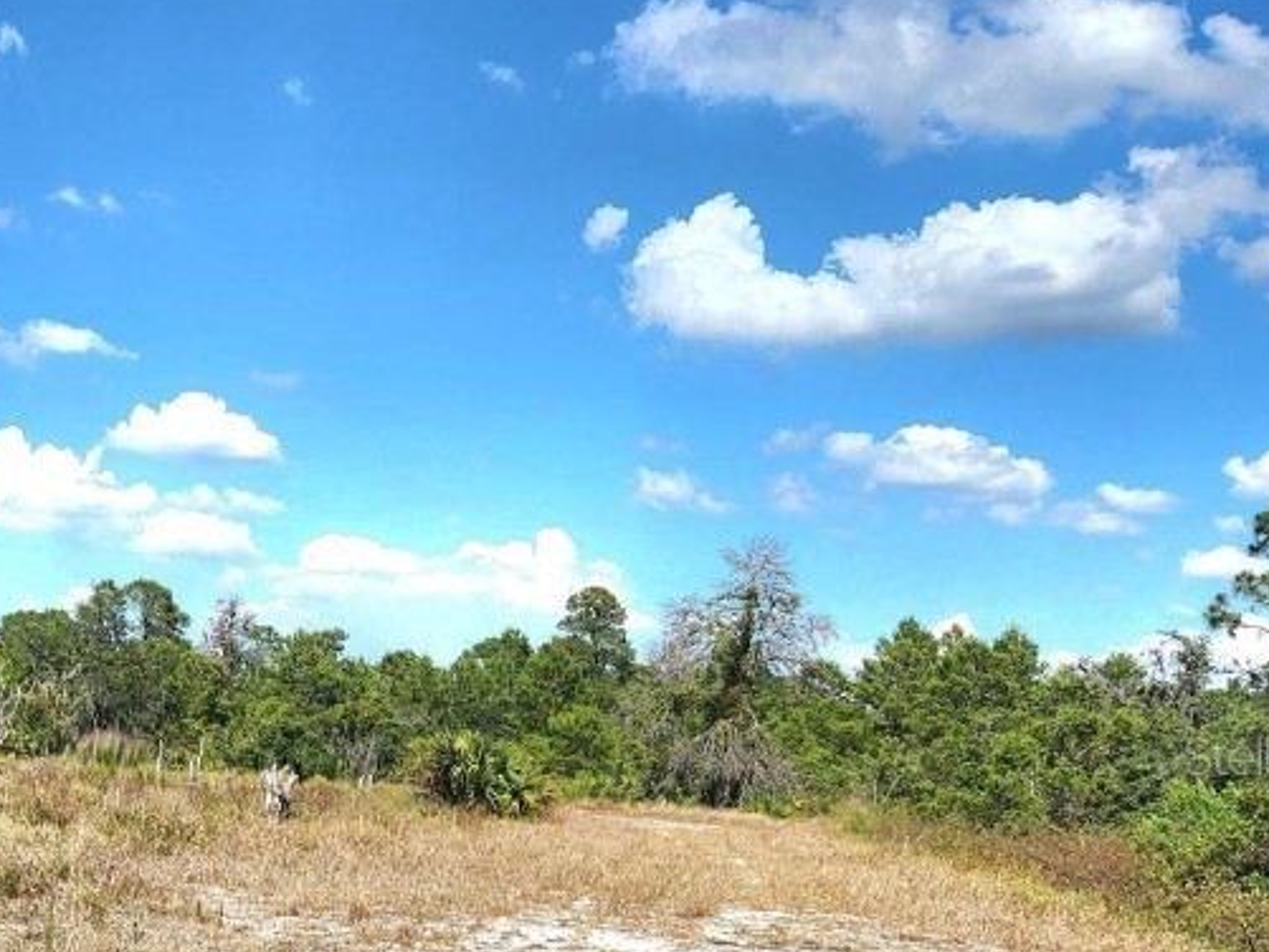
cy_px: 755
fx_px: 1723
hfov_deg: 37.7
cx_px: 127
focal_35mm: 47
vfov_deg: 30.2
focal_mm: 5.4
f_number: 1.8
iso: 20
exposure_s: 1/3333
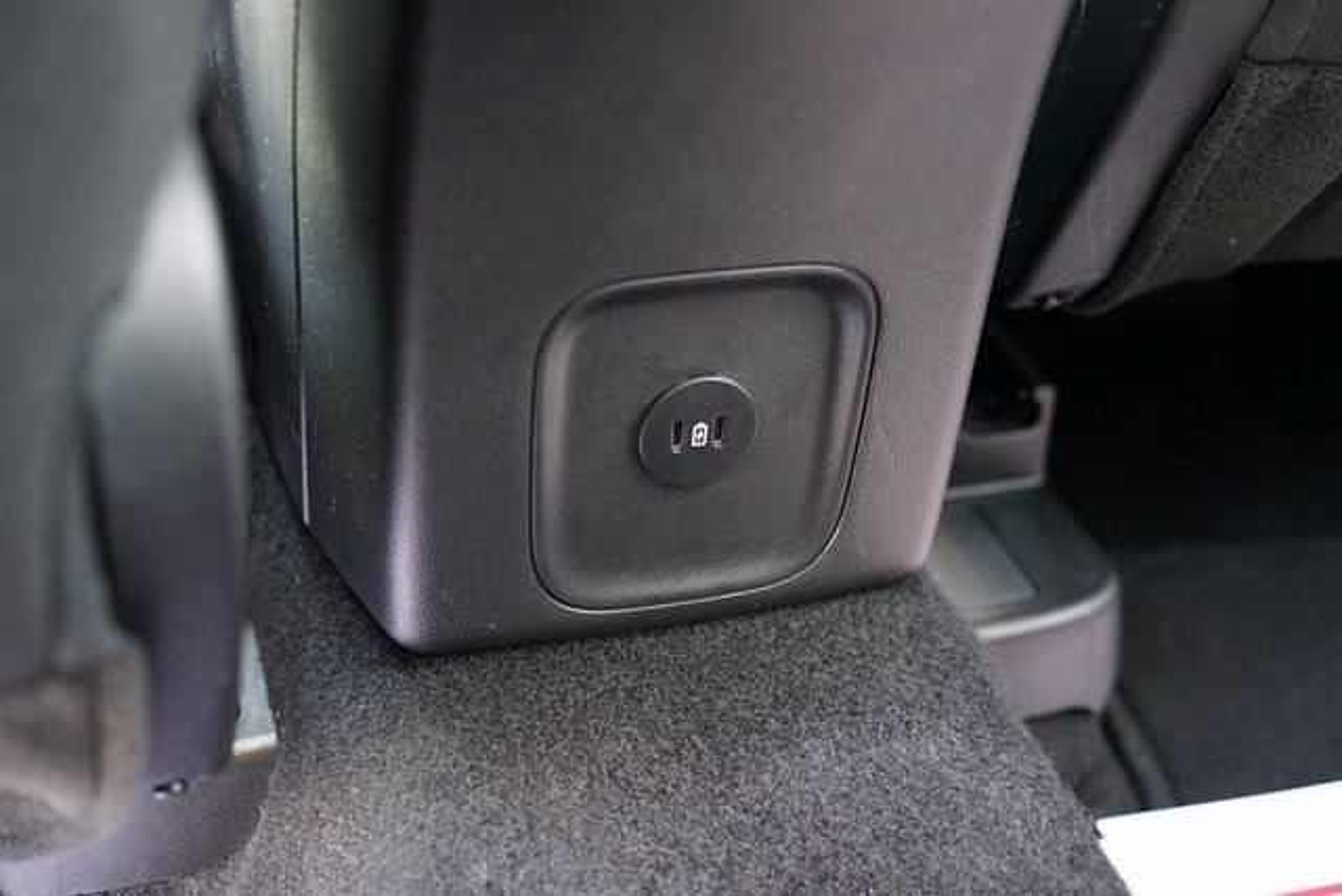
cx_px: 671
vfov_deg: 29.3
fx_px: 1715
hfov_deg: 42.7
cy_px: 448
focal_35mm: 46
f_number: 3.5
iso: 6400
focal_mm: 46
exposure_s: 1/40
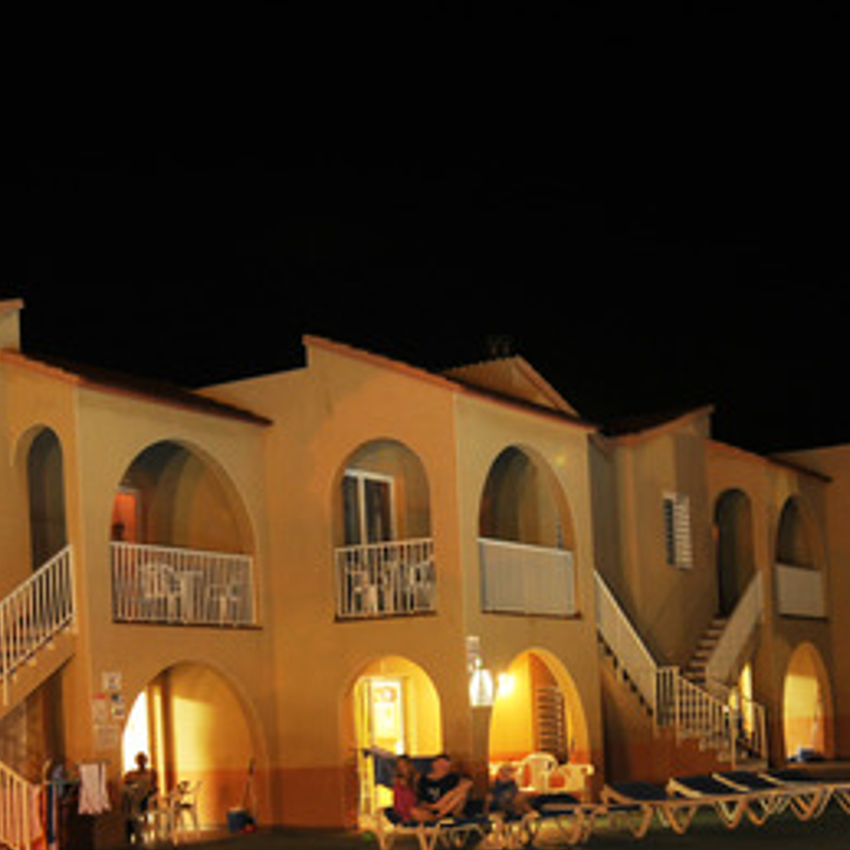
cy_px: 707
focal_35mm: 55
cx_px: 368
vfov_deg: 30.2
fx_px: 1528
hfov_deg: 31.0
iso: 200
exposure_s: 1.3
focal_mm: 14
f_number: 2.8
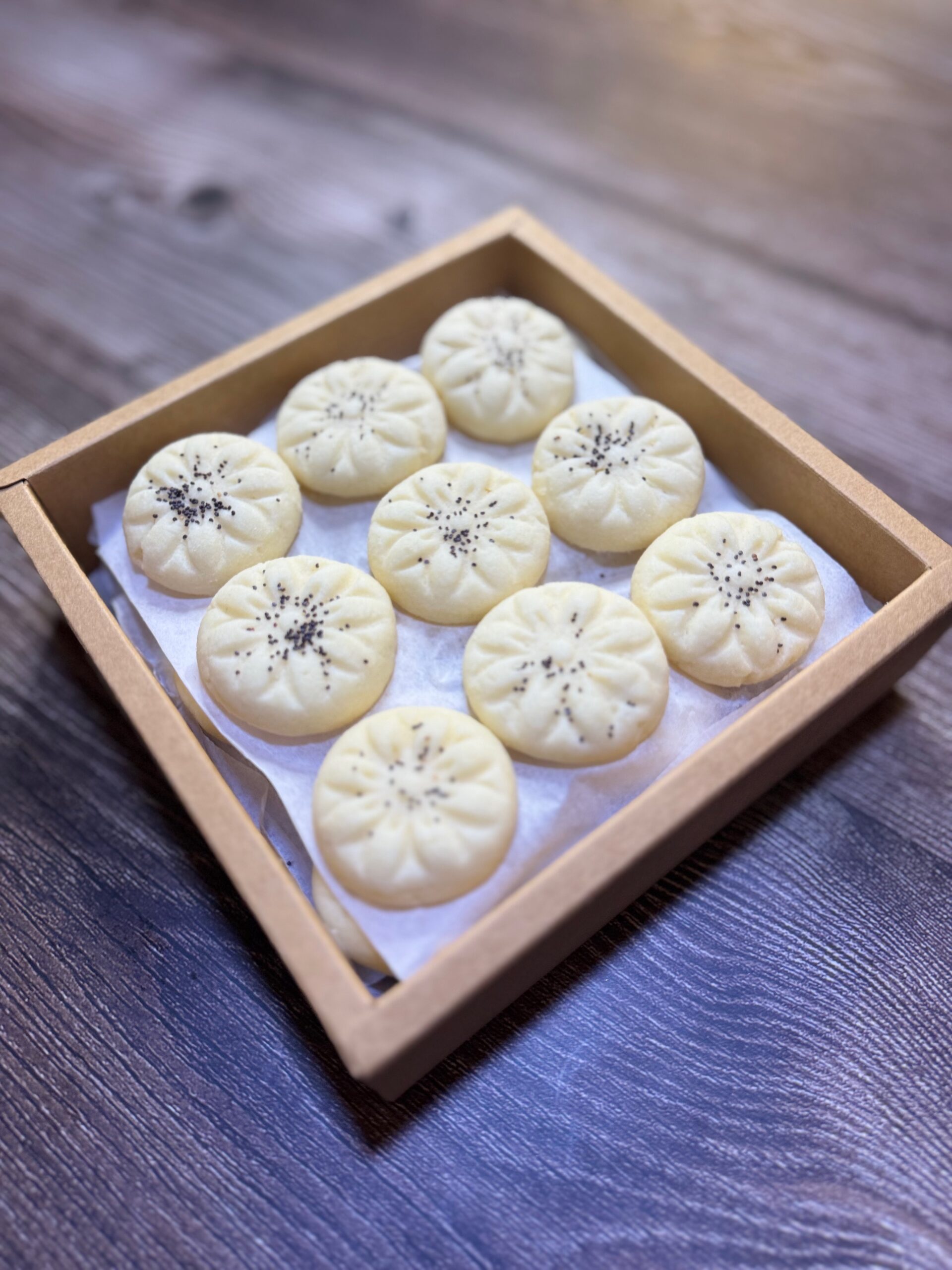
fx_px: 880
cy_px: 635
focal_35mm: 24
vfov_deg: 71.6
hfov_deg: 56.8
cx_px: 476
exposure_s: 1/118
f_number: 1.78
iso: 125
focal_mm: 6.76
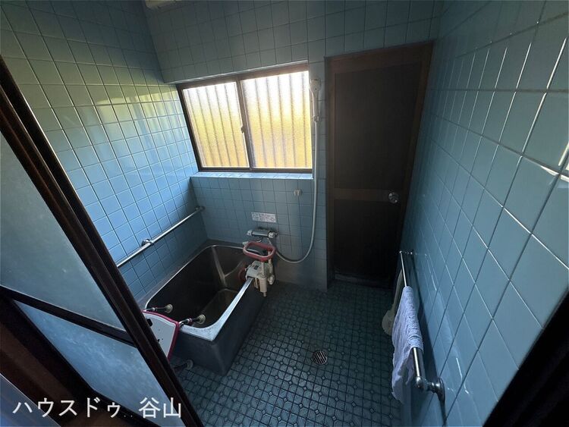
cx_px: 284
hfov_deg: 102.0
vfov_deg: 85.7
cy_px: 214
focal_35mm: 14
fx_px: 230
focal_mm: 2.22
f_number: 2.2
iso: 320
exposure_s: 1/60
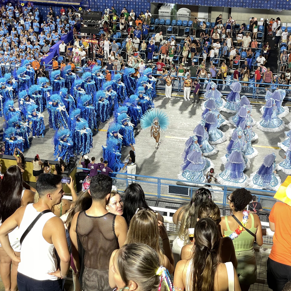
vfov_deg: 27.7
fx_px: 590
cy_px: 116
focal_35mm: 62
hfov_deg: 27.7
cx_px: 146
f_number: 2
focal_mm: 6
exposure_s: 1/60
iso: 125
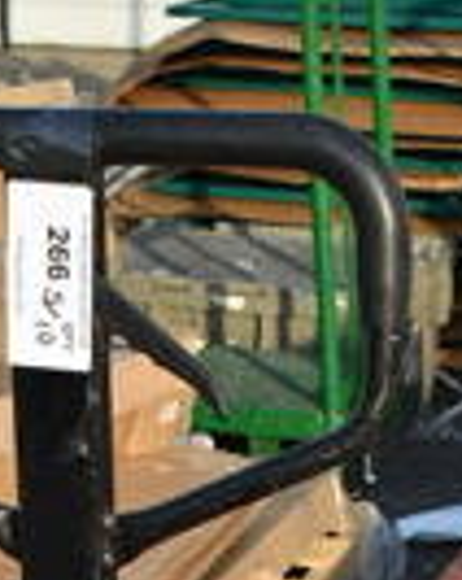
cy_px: 861
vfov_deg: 12.9
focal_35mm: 142
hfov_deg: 10.8
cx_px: 279
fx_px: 2433
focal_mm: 28
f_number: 7.1
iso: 100
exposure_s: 1/200
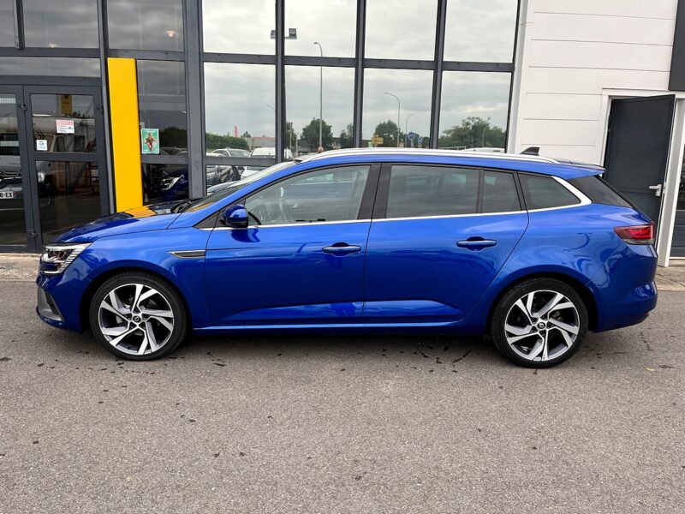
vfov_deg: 53.1
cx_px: 342
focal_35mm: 26
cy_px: 257
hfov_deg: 67.3
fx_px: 515
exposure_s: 1/608
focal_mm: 5.1
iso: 50
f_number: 1.6
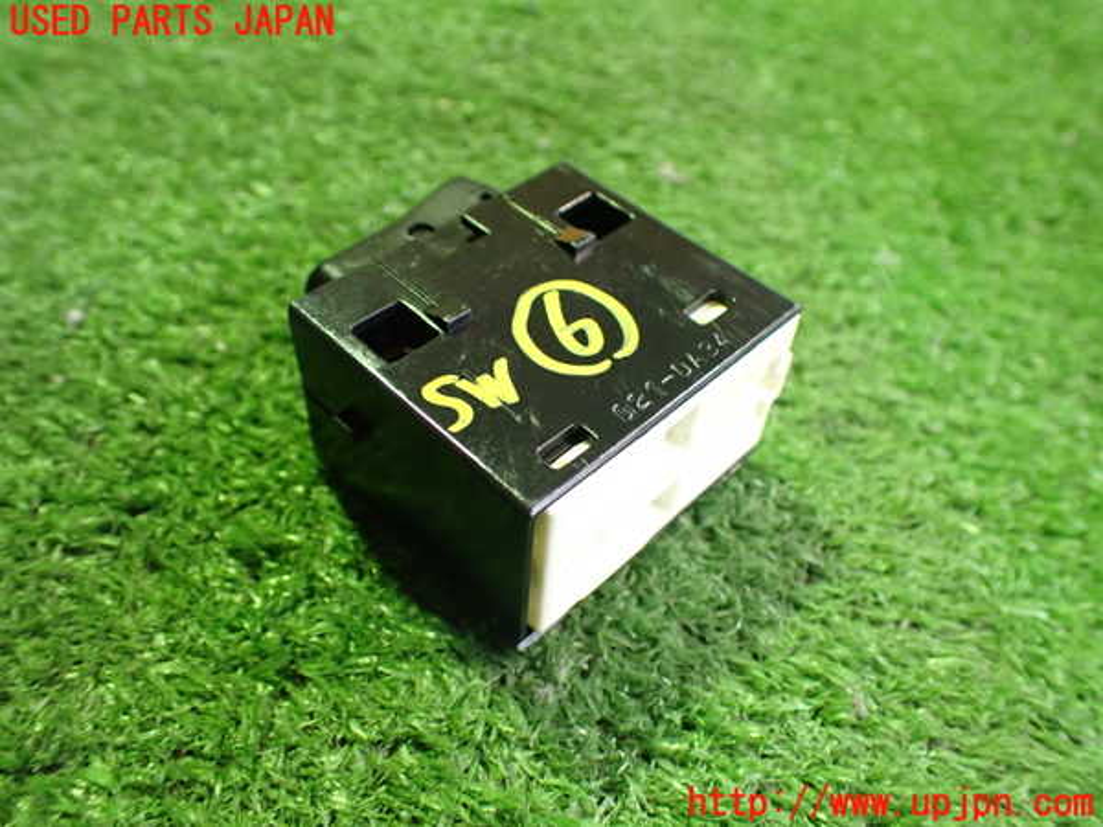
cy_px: 414
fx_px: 956
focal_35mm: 30
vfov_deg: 46.8
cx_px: 552
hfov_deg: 60.0
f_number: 2.3
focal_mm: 5.4
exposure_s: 1/30
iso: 1000
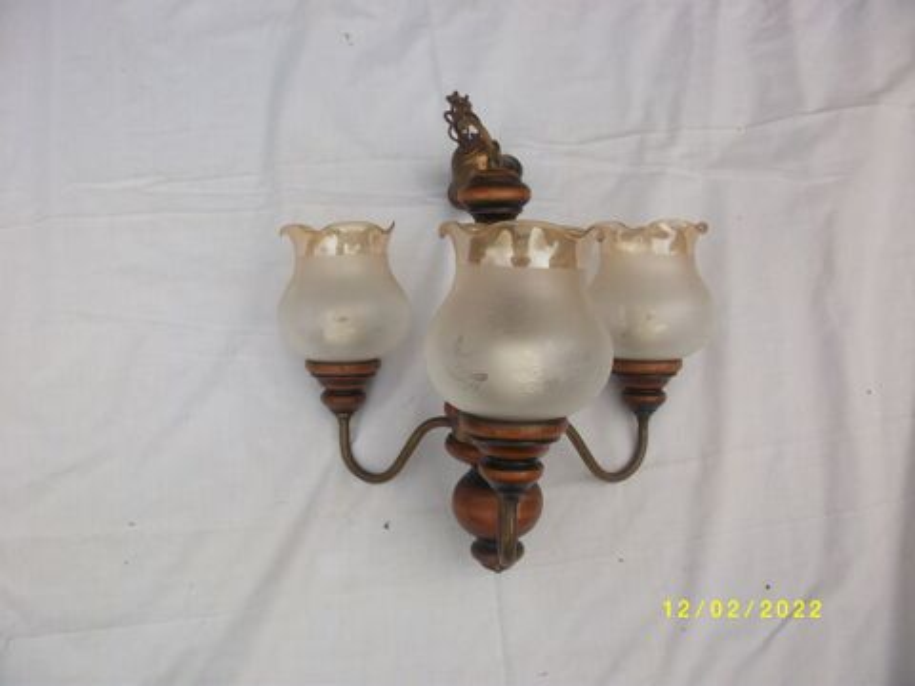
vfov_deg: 45.4
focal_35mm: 31
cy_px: 343
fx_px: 819
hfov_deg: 58.4
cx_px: 458
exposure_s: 1/84.2
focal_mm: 5.7
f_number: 8.8
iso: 80
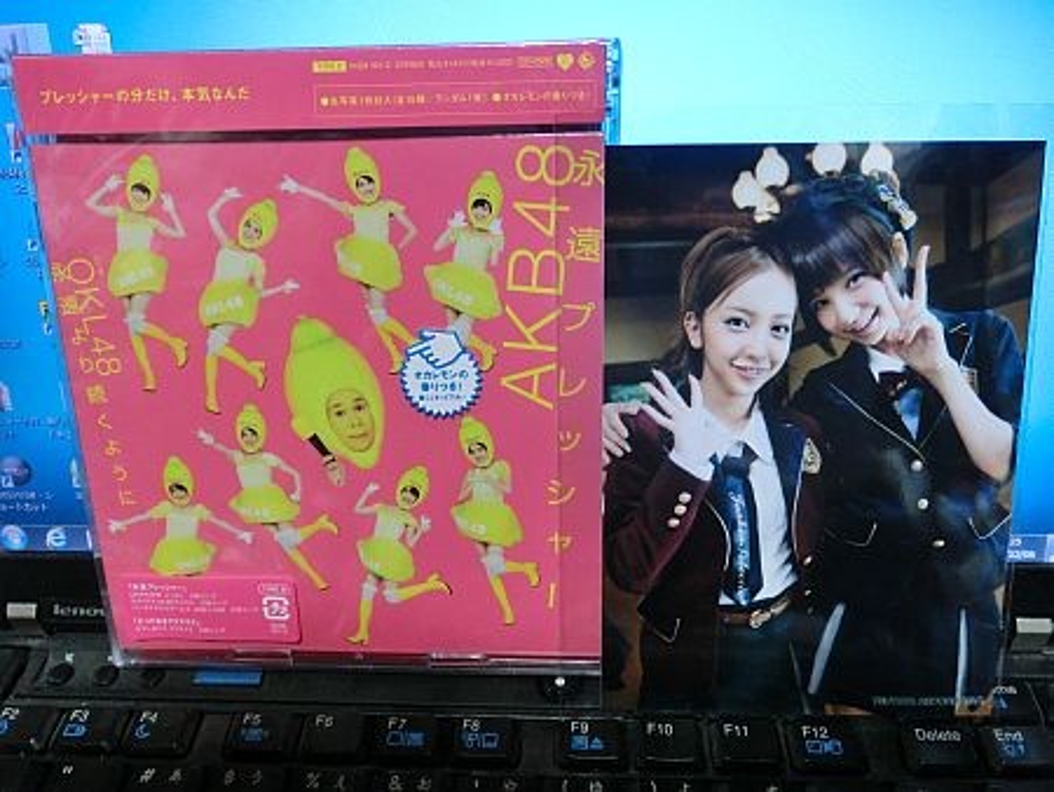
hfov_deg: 63.4
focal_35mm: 28
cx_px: 527
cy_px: 396
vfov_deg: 49.8
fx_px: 853
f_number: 3
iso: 640
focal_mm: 5
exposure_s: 1/60
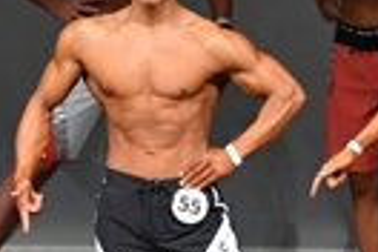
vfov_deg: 1.5
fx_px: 9712
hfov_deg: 2.2
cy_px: 137
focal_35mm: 925
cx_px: 188
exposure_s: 1/400
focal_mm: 105
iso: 4000
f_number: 5.6
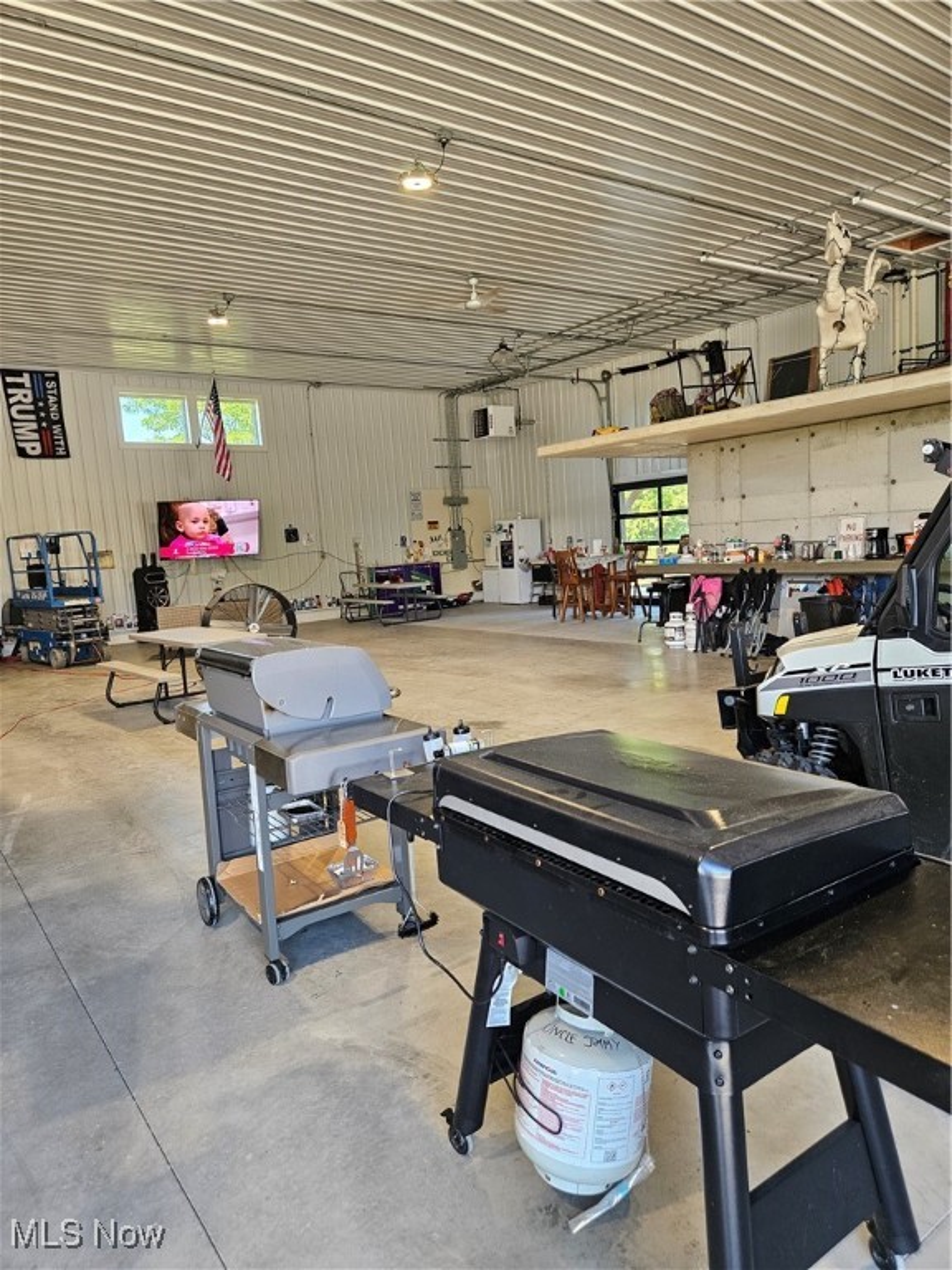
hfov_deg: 58.9
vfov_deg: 73.9
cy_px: 635
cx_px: 476
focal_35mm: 23
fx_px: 843
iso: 160
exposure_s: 1/180
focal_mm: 5.4
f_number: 1.8
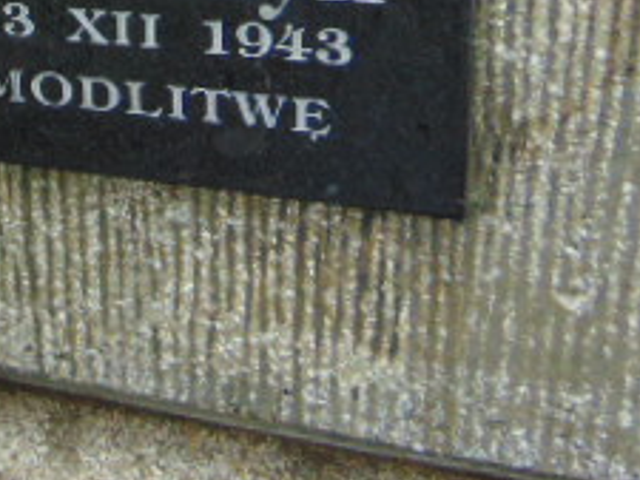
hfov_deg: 25.7
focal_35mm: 71
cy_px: -122
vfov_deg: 19.3
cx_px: -37
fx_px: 1313
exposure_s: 1/160
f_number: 3
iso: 200
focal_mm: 4.5
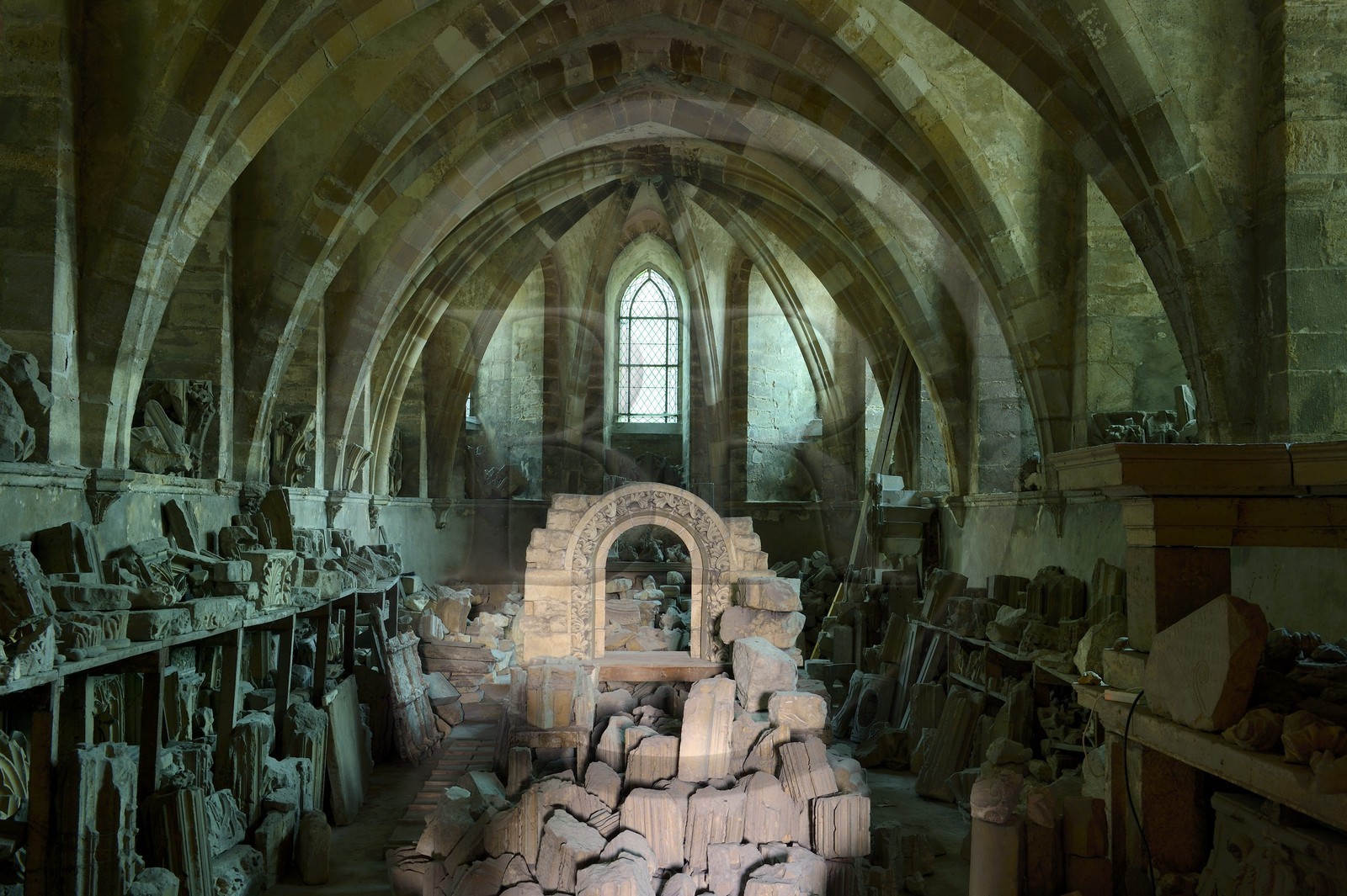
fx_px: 1309
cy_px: 448
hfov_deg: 54.5
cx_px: 674
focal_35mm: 35
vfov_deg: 37.8
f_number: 10
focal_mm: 35
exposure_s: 5
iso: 100
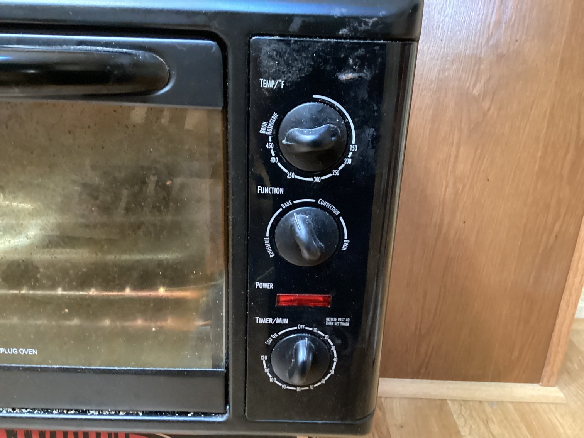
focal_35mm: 31
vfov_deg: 45.4
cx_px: 292
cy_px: 219
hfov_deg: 58.3
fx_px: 523
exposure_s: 1/17
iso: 640
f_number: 2.4
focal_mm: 3.3
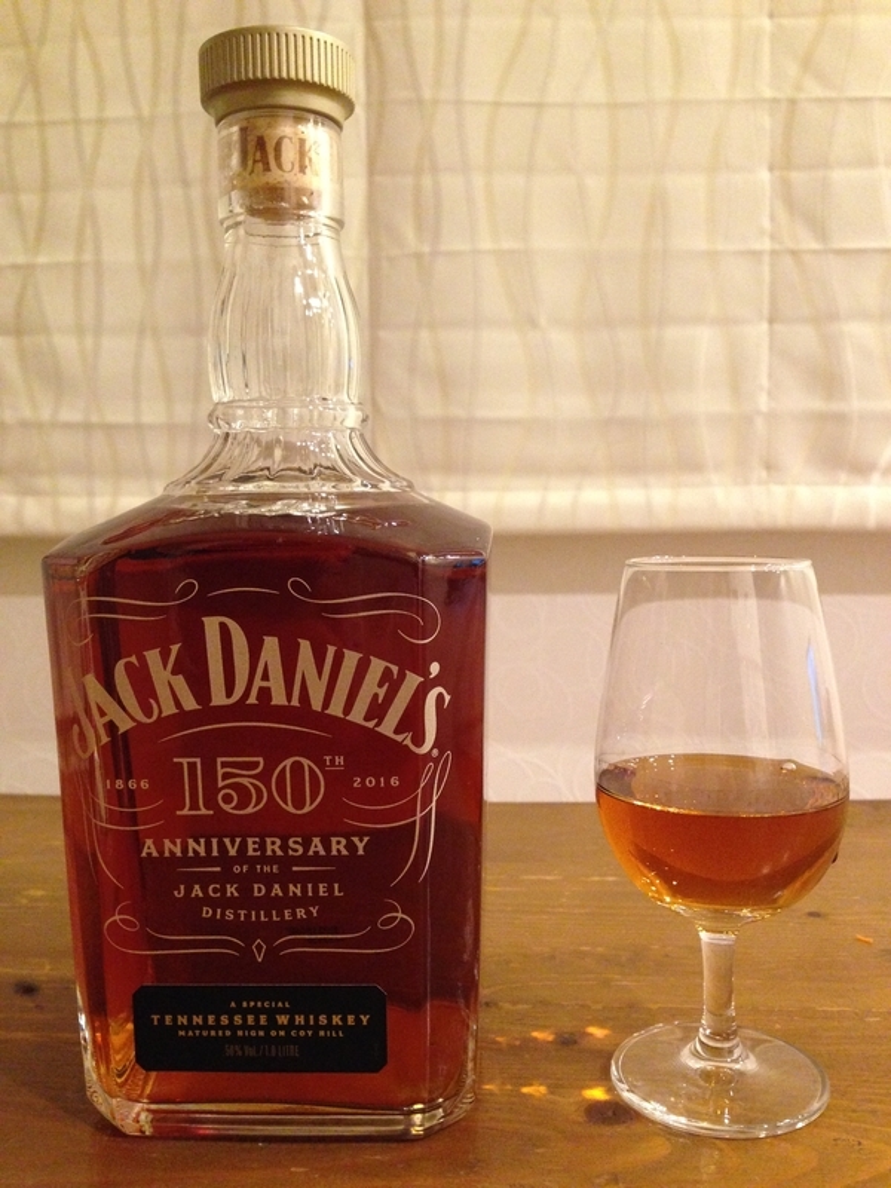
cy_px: 594
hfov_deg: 42.9
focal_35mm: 33
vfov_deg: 55.4
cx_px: 446
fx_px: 1133
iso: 400
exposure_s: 1/17
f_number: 2.4
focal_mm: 4.12
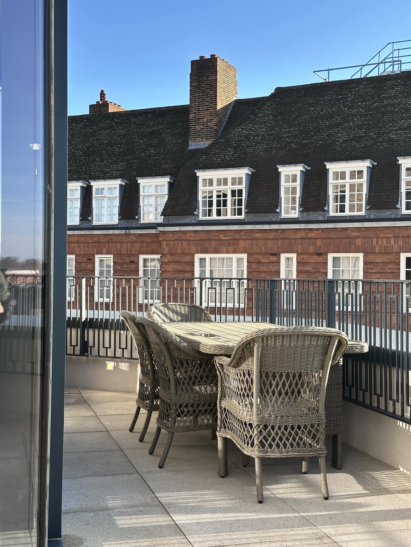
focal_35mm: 48
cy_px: 274
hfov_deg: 30.3
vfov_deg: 39.7
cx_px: 206
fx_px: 760
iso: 64
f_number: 1.78
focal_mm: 6.86
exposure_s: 1/1050
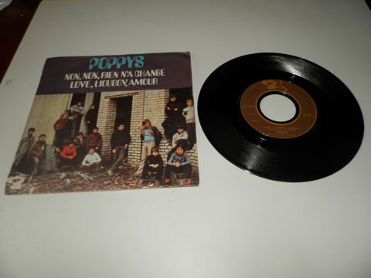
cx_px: 186
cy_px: 139
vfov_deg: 54.9
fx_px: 268
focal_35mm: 25
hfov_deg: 69.4
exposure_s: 1/30
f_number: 8.7
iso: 100
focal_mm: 4.5
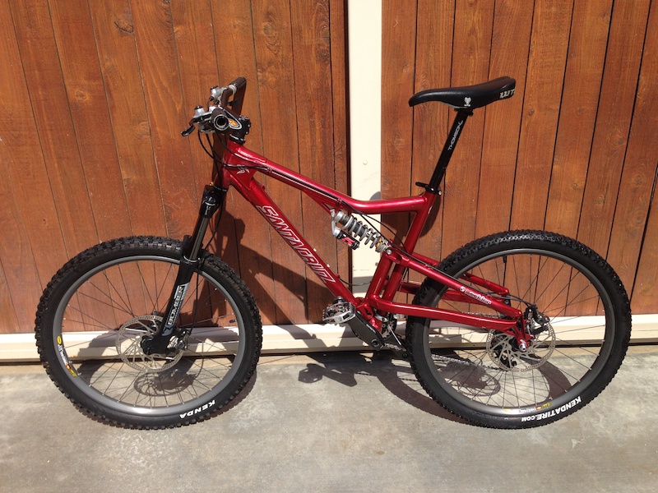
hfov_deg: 55.4
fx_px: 627
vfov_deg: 42.9
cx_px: 329
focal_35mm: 33
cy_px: 246
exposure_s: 1/1466
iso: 50
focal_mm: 4.12
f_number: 2.4
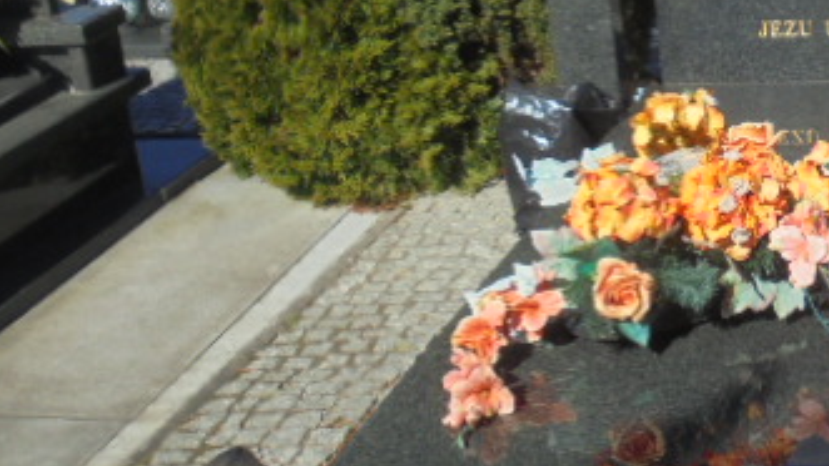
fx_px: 1758
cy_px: 148
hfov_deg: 25.5
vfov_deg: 15.1
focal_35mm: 80
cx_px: 779
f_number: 4.2
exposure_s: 1/800
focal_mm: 6.9
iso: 100
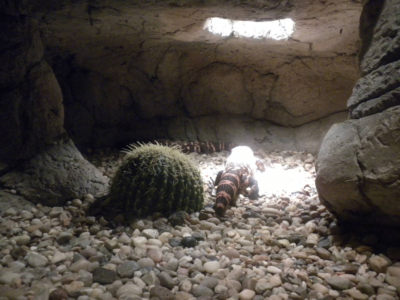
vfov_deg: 38.7
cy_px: 150
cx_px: 200
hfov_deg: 50.1
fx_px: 428
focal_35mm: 37
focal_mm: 6.6
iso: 400
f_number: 3.5
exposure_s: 1/62.5
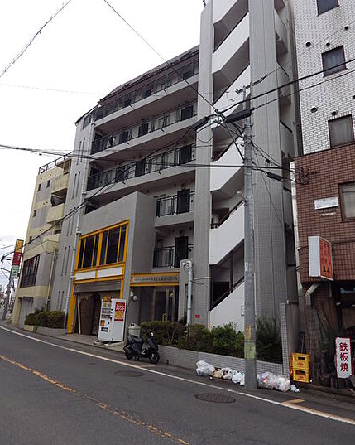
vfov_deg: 70.3
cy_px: 213
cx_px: 175
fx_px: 315
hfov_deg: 58.7
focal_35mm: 24
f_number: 3.1
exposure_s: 1/250
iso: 100
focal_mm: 4
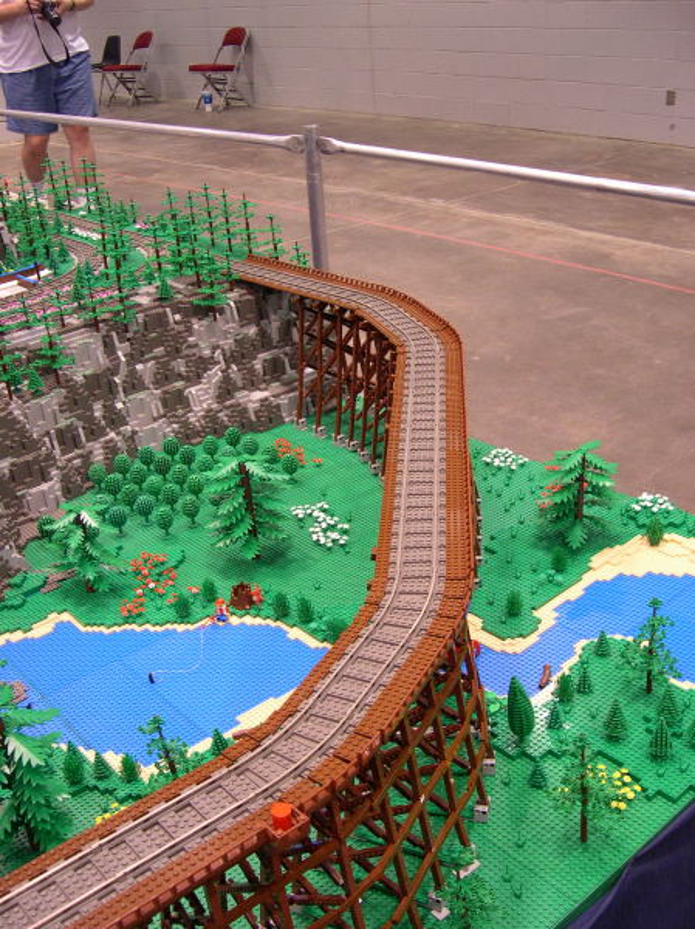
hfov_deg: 37.7
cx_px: 348
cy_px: 464
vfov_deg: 49.0
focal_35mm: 38
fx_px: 1019
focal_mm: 8
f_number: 2.8
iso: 400
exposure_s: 1/56.1
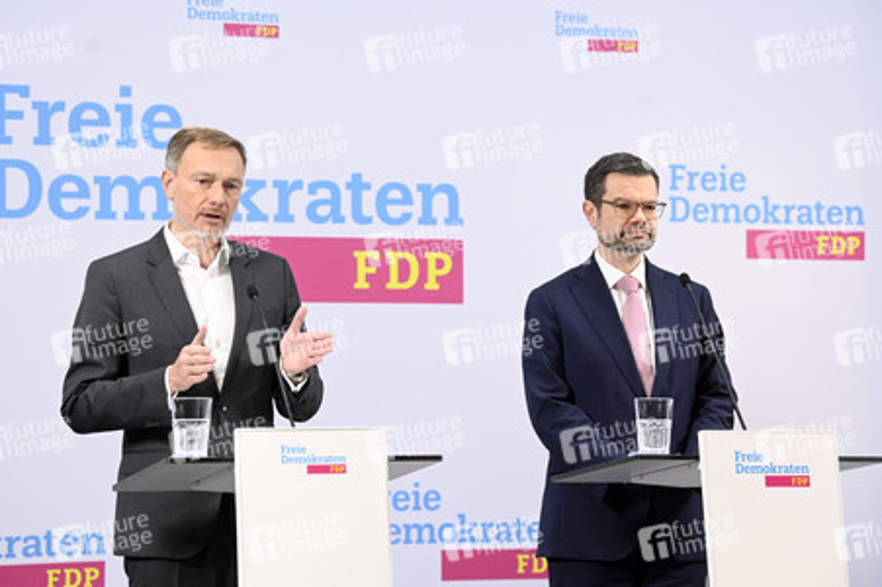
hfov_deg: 16.8
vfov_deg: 11.2
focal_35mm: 122
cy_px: 294
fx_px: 2987
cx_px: 441
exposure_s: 1/640
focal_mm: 122
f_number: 4.5
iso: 5000
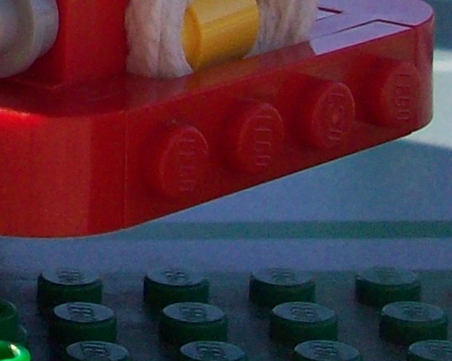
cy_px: -380
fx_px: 2674
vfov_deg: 7.4
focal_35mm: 200
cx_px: -436
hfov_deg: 9.1
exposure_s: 1/552
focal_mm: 6.2
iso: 80
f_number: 2.8
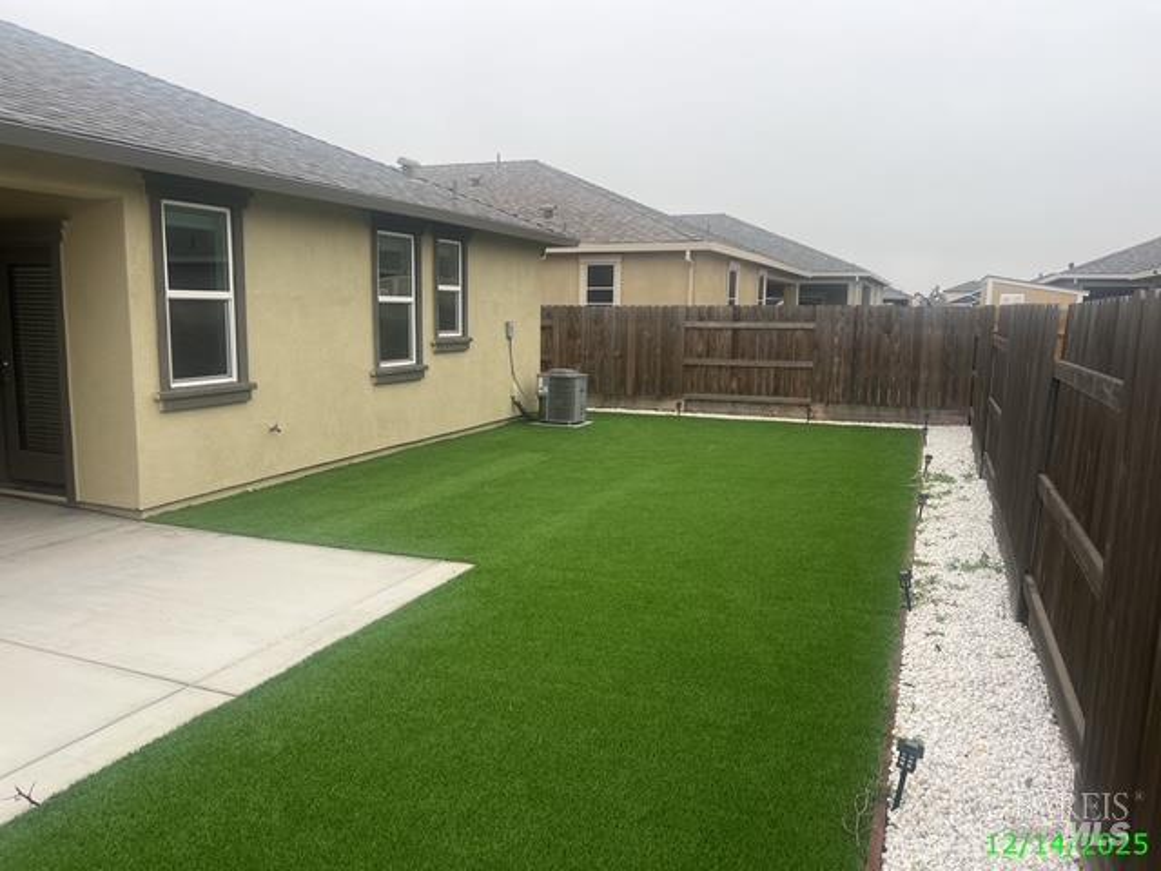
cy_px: 436
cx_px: 580
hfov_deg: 67.3
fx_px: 872
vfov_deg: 53.1
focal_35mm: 26
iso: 50
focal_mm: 5.7
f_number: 1.5
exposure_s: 1/808
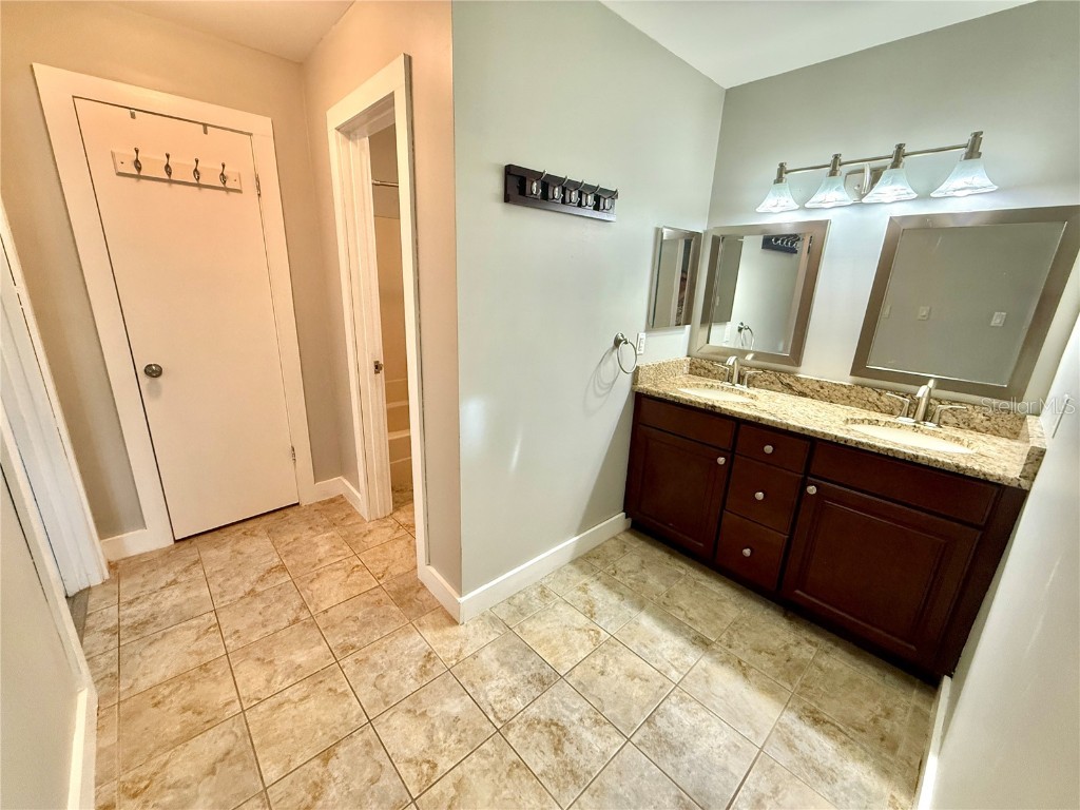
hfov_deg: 102.1
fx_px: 437
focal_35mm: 14
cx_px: 540
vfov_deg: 85.7
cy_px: 405
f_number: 2.2
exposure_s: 1/120
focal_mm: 2.22
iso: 250
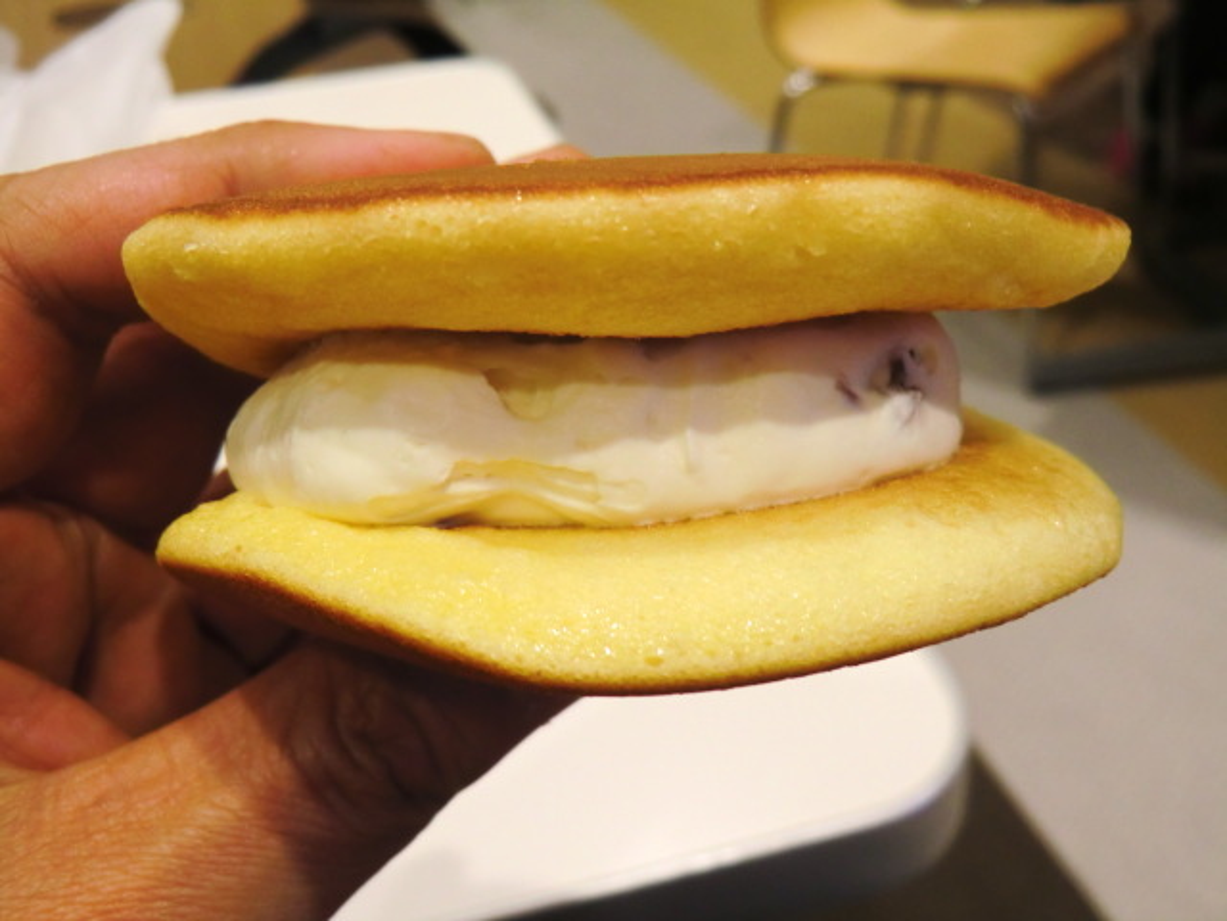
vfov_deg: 41.8
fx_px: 1205
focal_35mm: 34
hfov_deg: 54.0
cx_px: 614
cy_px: 460
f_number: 3.6
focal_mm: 6.1
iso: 250
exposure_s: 1/60
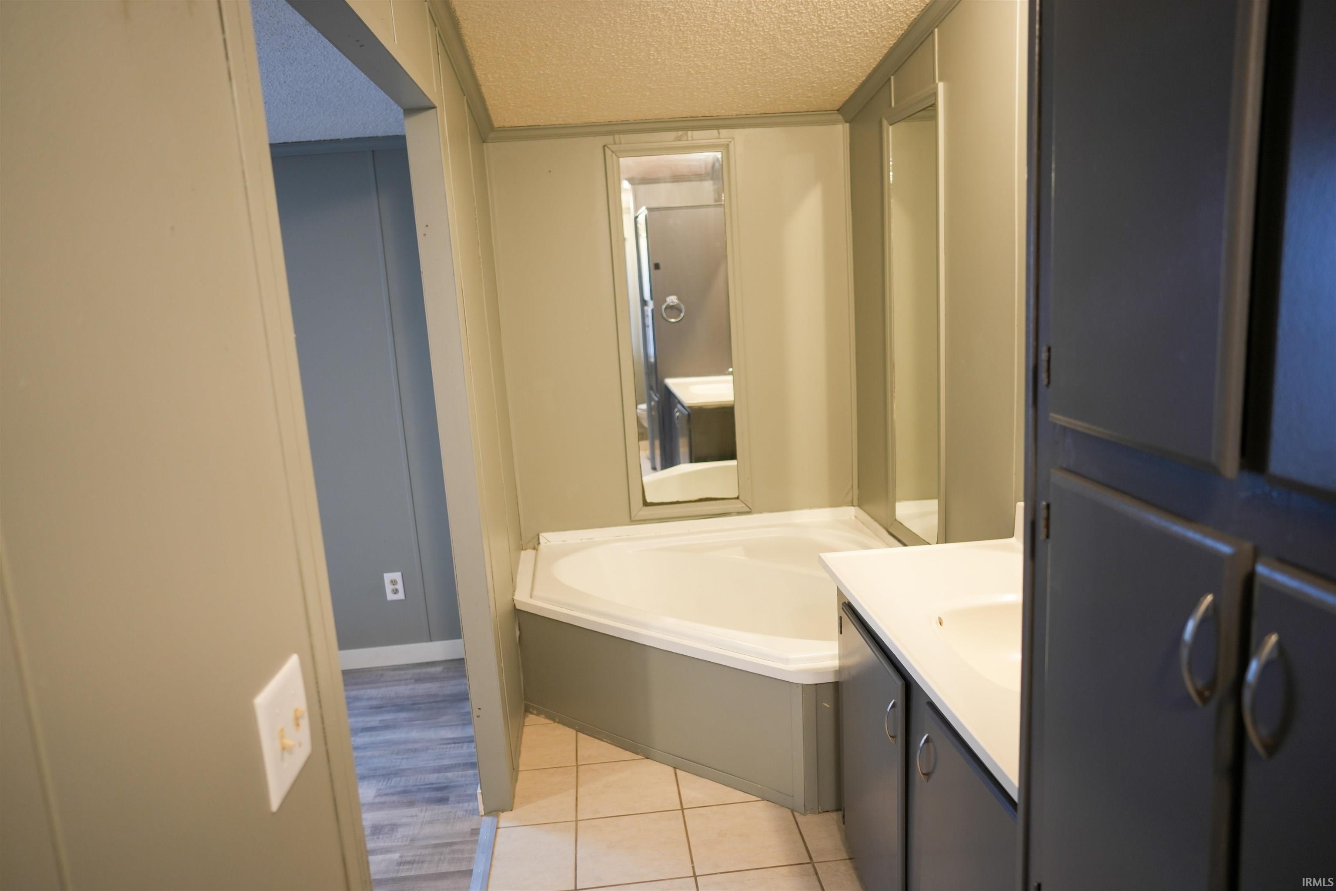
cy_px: 446
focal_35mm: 24
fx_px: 891
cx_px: 668
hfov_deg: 73.7
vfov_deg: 53.1
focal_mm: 24
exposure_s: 1/30
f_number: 2.8
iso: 320
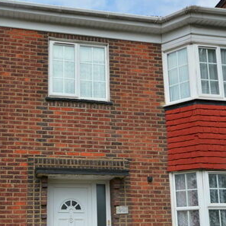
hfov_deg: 37.3
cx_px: 84
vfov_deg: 36.5
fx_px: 332
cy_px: 175
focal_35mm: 45
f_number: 7.1
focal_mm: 15
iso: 100
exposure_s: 1/200
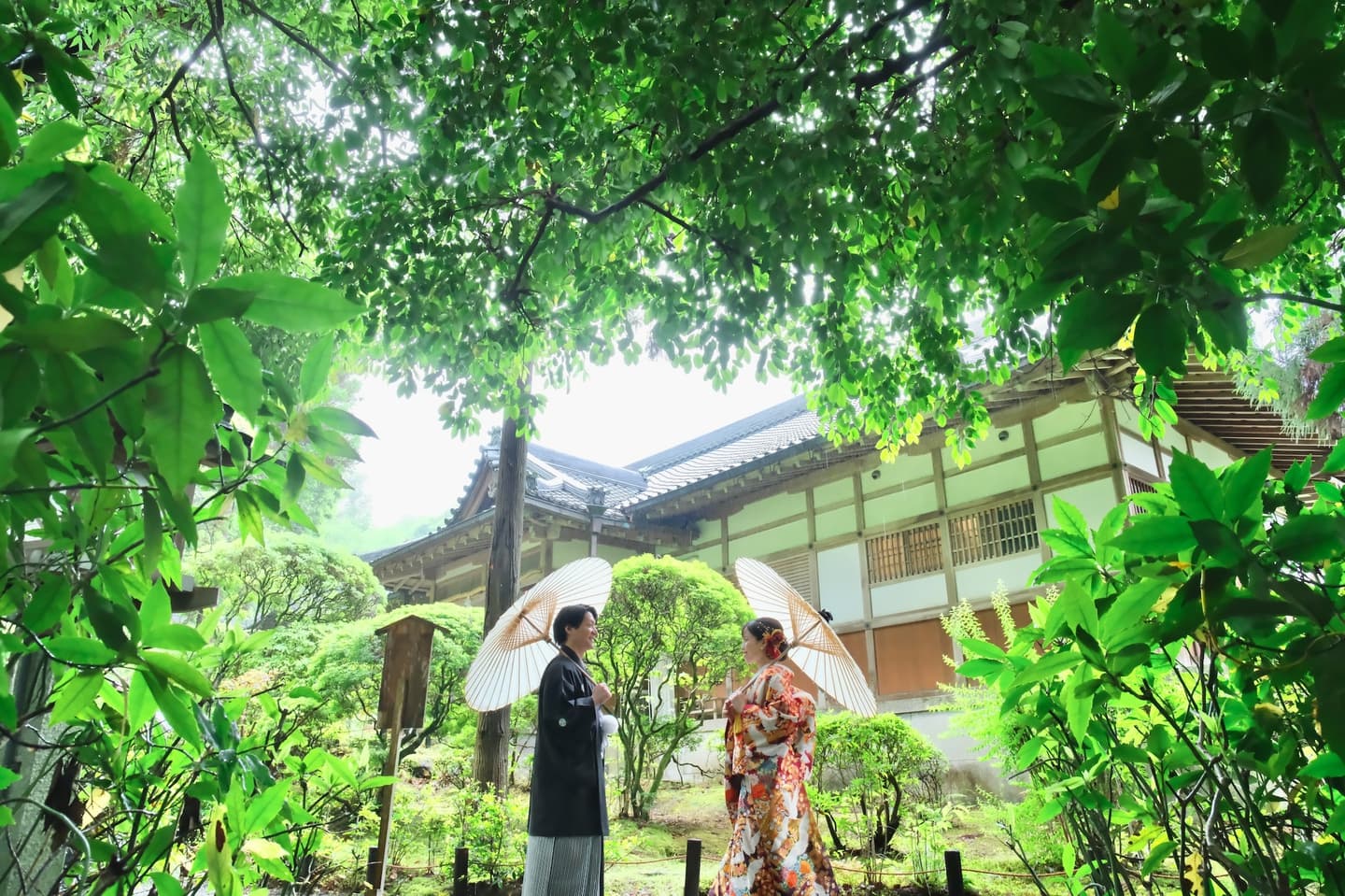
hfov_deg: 69.4
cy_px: 448
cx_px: 672
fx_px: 971
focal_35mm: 26
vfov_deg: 49.5
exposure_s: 1/50
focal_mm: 17
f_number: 7.1
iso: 3200
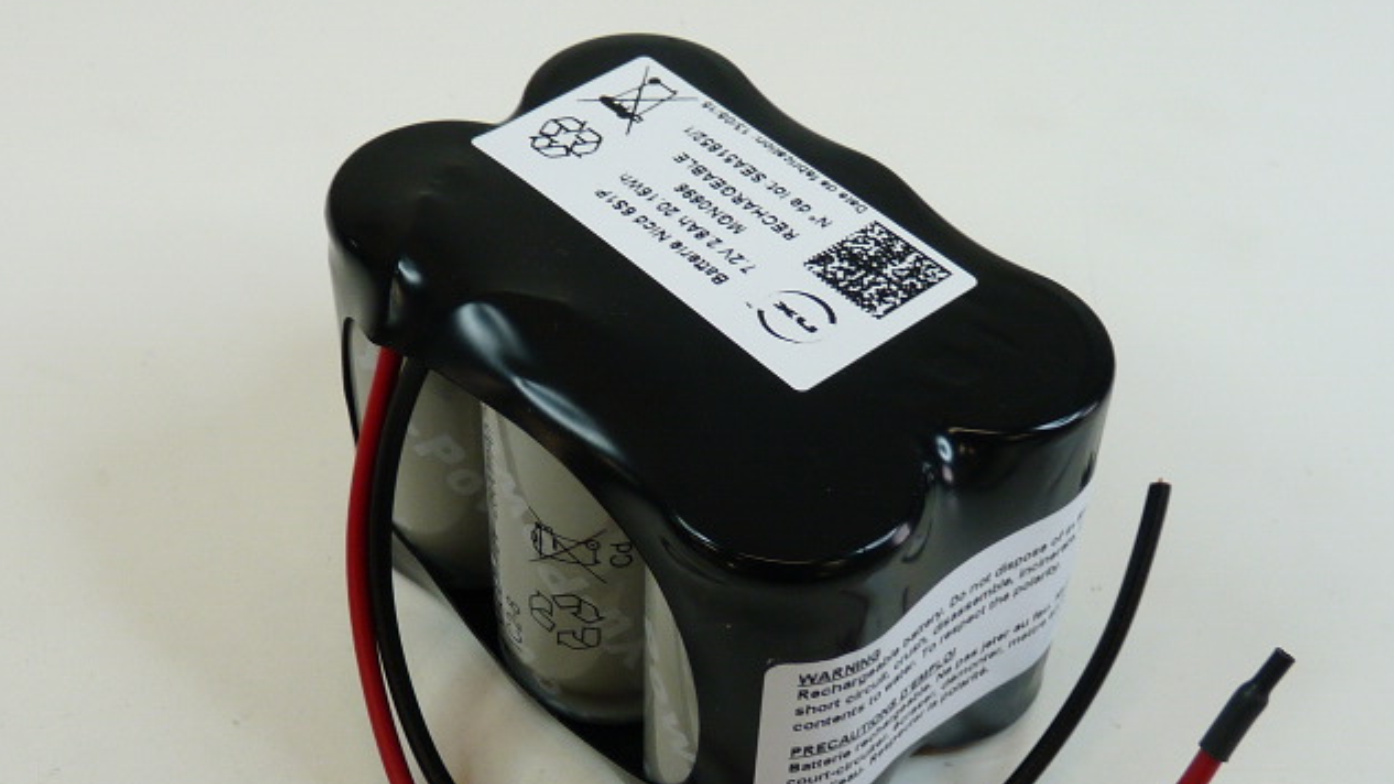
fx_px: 1996
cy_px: 518
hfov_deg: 38.5
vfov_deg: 22.1
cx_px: 698
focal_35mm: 54
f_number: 2.8
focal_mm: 4.8
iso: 100
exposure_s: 1/40
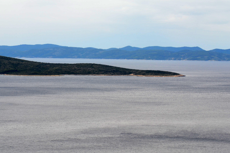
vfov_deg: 9.7
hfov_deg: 14.4
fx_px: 907
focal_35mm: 142
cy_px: 71
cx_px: 88
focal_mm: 70
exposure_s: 1/640
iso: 100
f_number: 6.3
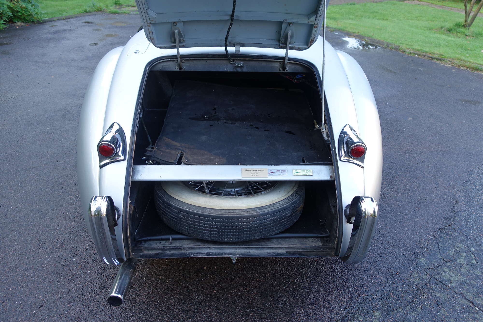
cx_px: 242
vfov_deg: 53.1
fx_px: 322
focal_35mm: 24
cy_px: 161
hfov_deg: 73.7
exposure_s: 1/80
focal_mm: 8.8
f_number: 2.8
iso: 125
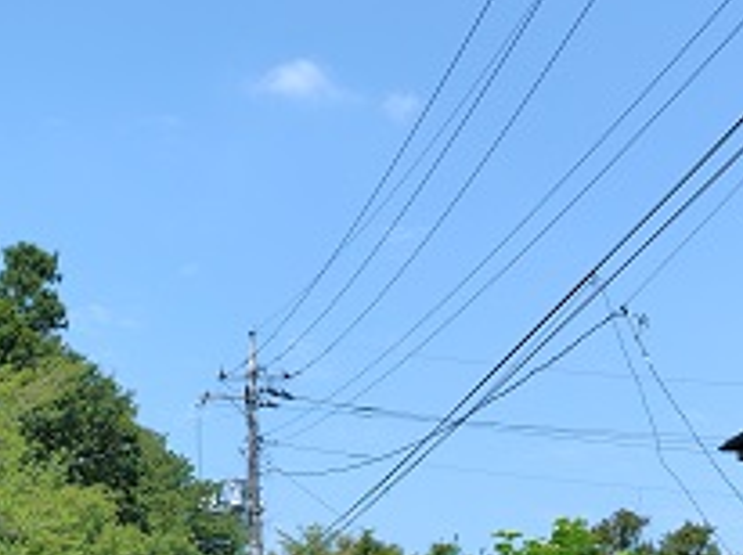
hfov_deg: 27.7
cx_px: 40
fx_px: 1436
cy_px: 490
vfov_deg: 21.4
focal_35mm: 67
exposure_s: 1/1109
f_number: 1.9
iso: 50
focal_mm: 5.6
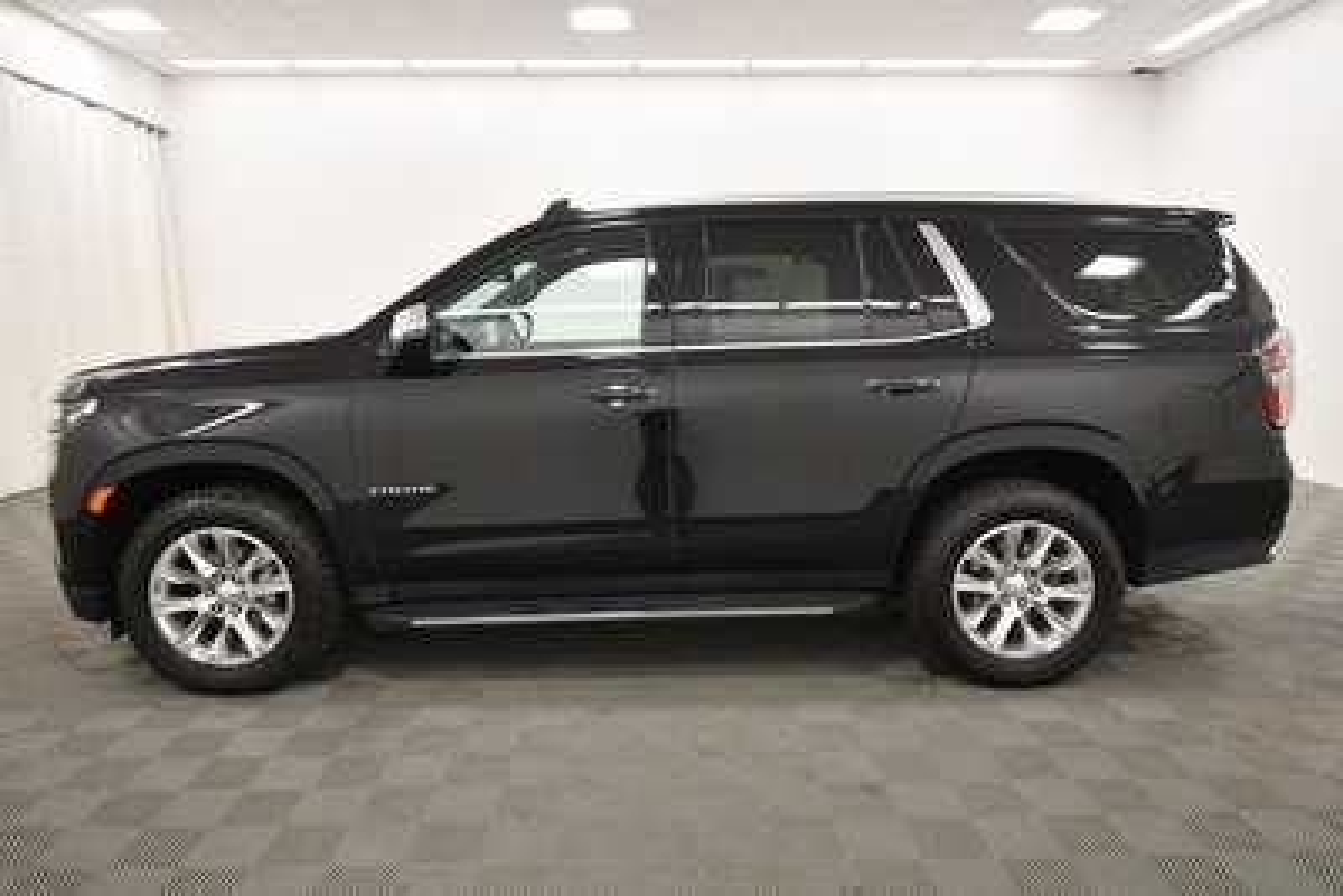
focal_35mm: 22
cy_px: 448
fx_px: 821
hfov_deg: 78.6
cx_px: 672
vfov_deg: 57.3
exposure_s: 1/125
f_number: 5.3
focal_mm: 15
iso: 1000
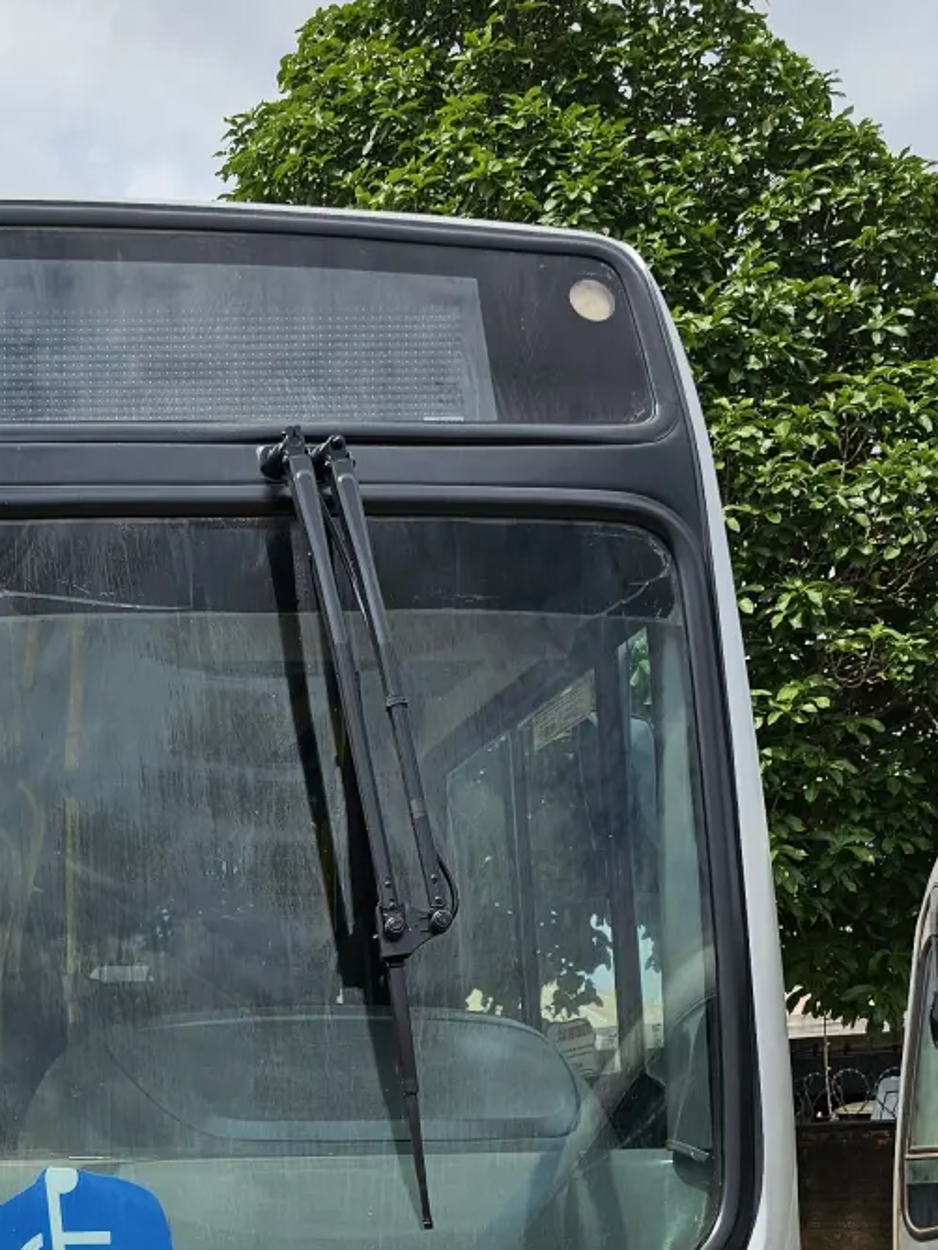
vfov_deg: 31.8
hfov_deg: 24.6
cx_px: -118
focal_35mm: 55
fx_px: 1987
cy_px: 1295
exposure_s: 1/1667
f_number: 1.7
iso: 16
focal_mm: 6.3
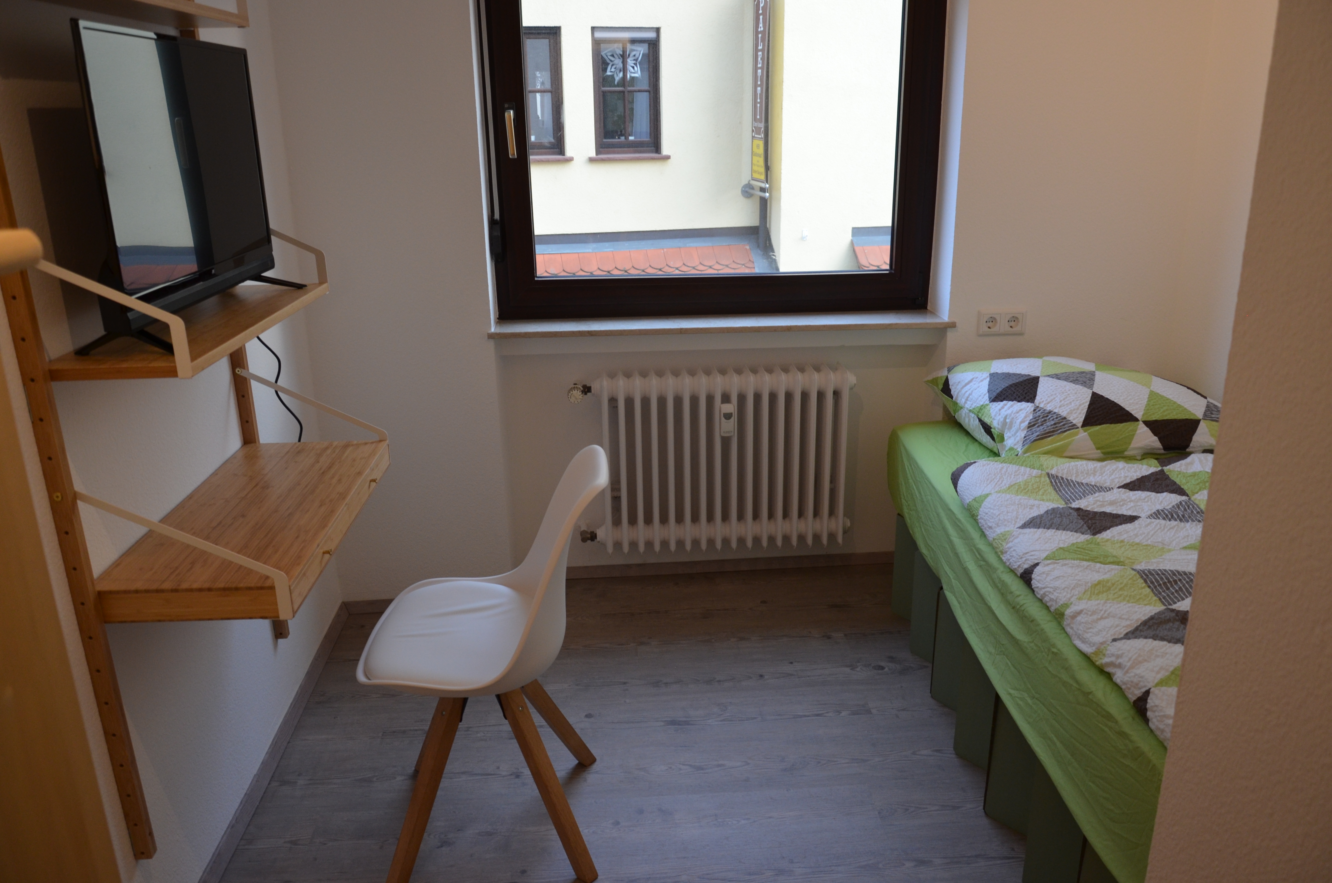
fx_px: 997
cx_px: 666
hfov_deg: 67.5
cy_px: 442
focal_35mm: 27
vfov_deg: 47.7
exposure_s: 1/60
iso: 500
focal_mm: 18
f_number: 4
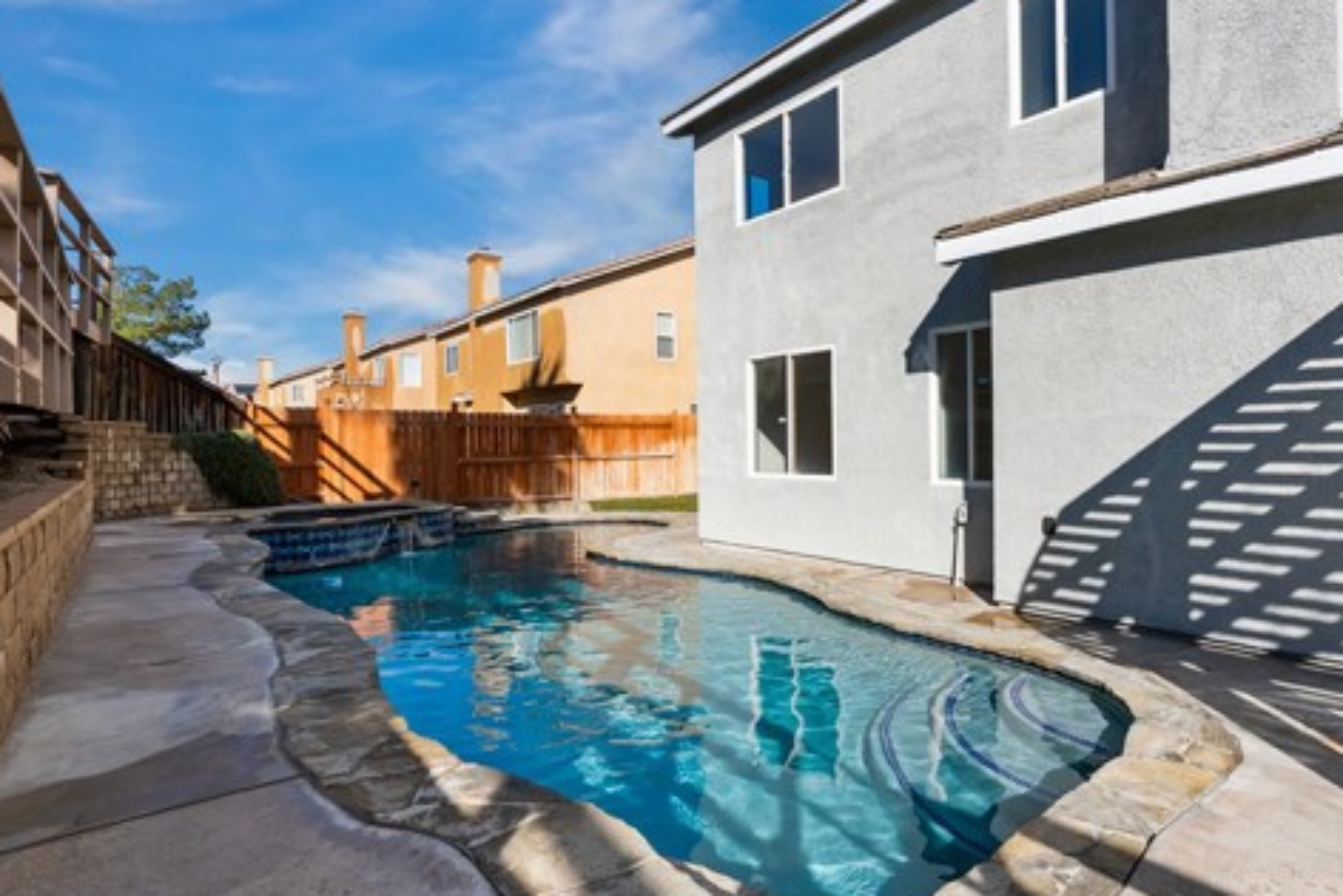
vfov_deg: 64.6
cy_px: 448
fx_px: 709
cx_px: 745
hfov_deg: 86.6
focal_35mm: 19
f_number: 7.1
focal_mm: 14
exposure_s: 1/1000
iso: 320
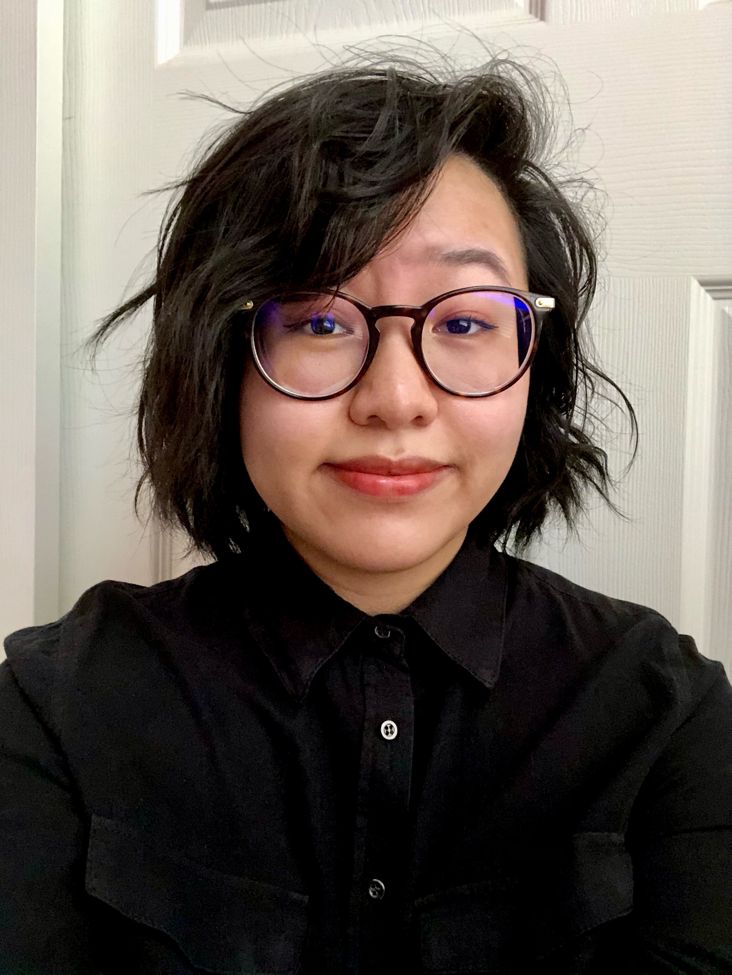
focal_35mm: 32
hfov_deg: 44.2
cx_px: 366
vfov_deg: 56.8
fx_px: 901
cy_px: 488
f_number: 2.2
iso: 250
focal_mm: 2.87
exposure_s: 1/30
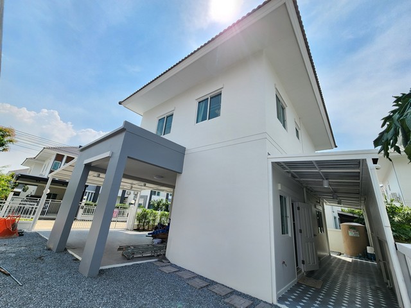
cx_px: 206
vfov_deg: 89.9
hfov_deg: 106.2
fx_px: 154
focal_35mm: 13
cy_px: 154
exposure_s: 1/1170
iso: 50
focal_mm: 2.2
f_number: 2.2
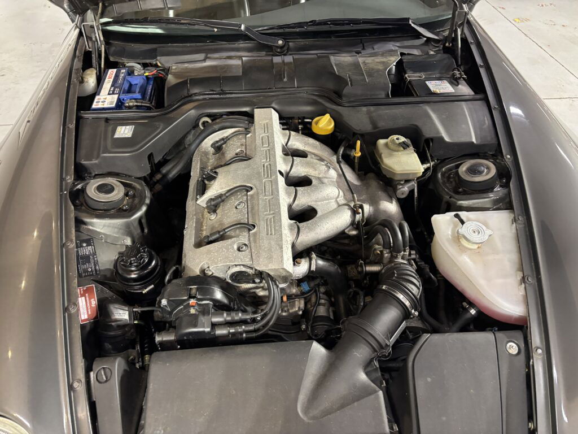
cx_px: 289
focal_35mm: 26
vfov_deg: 53.1
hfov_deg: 67.3
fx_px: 434
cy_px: 217
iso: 400
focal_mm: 5.96
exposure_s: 1/33
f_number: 1.6
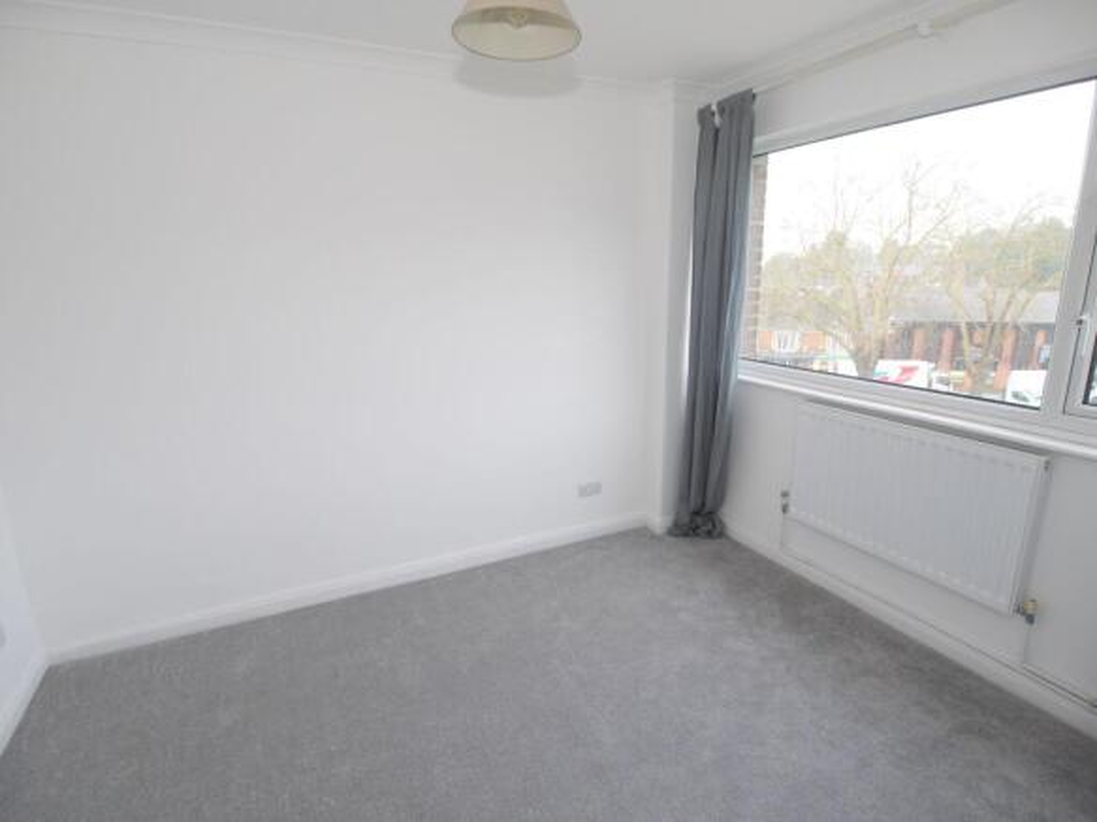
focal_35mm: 18
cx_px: 548
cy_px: 411
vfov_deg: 71.6
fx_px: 570
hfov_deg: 87.8
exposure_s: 1/100
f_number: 4
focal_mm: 9
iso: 100
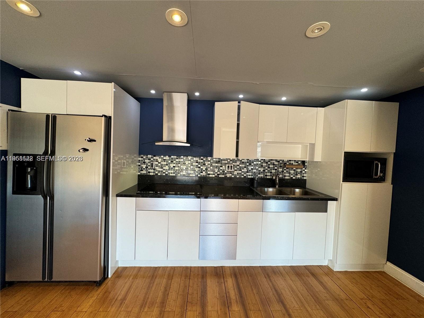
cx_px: 212
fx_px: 171
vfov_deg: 85.7
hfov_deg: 102.1
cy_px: 159
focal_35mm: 14
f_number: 2.2
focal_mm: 2.22
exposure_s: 1/120
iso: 125
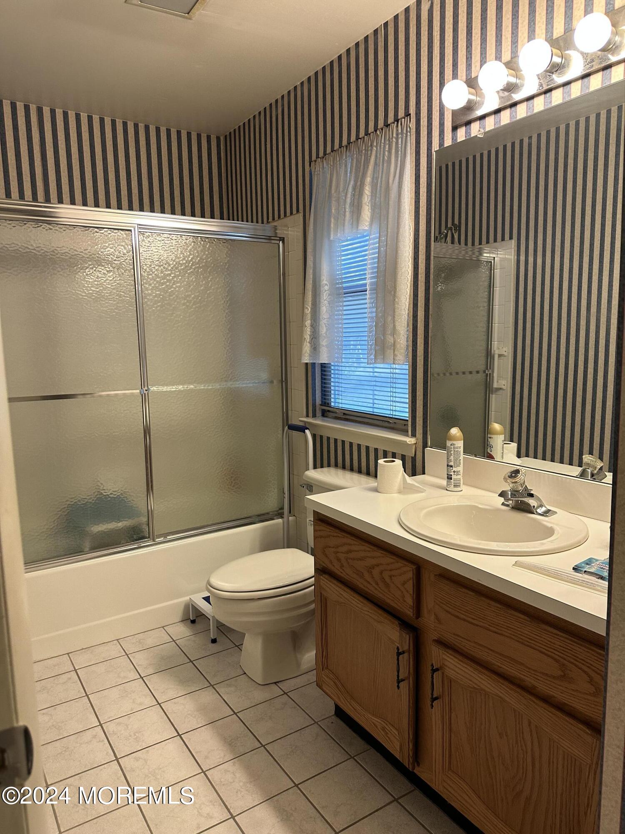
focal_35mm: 24
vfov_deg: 71.6
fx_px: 578
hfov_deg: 56.8
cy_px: 417
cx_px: 312
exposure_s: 1/120
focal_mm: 6.86
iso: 200
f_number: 1.78
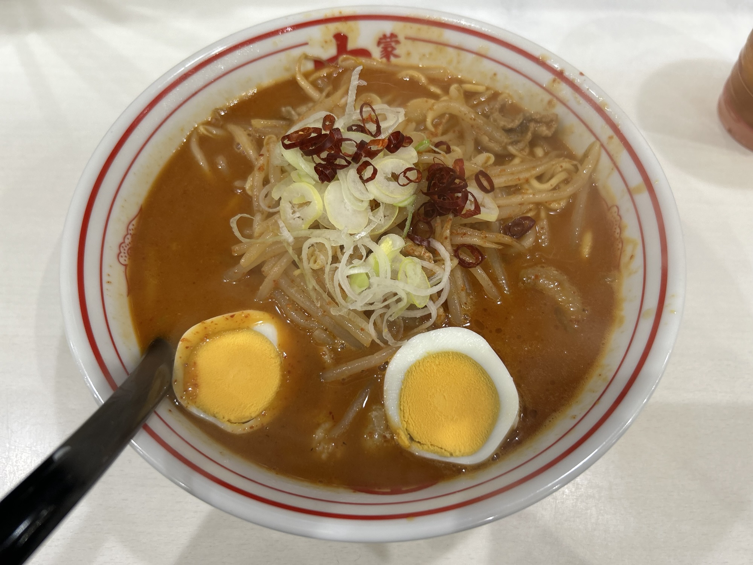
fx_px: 566
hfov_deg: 67.3
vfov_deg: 53.1
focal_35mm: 26
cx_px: 376
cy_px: 282
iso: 64
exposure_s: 1/50
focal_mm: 5.7
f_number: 1.5
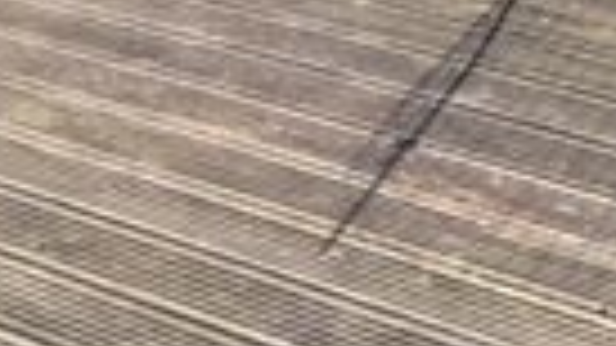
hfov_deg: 13.0
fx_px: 2417
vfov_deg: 7.8
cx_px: 1160
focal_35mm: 148
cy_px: -377
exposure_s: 1/1012
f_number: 2.2
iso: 32
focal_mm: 4.15
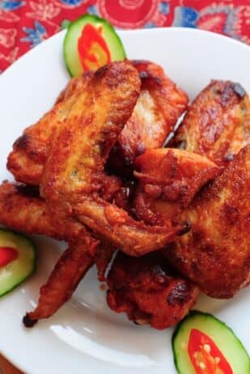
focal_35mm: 66
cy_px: 187
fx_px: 684
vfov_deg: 30.6
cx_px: 70
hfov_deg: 20.6
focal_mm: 29
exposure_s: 1/180
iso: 160
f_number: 4.8
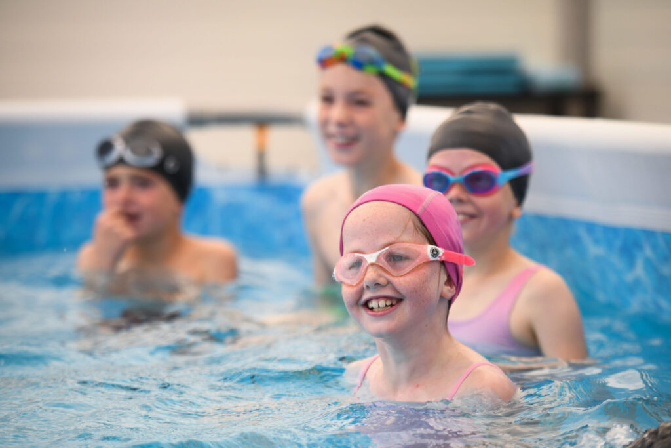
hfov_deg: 14.2
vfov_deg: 9.5
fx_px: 2703
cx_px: 336
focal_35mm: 145
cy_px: 224
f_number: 2.8
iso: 200
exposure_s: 1/320
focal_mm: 145
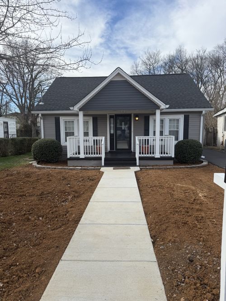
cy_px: 150
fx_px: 209
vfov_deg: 71.6
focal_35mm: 24
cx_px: 113
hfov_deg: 56.8
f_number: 1.78
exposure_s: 1/2907
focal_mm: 6.76
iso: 80
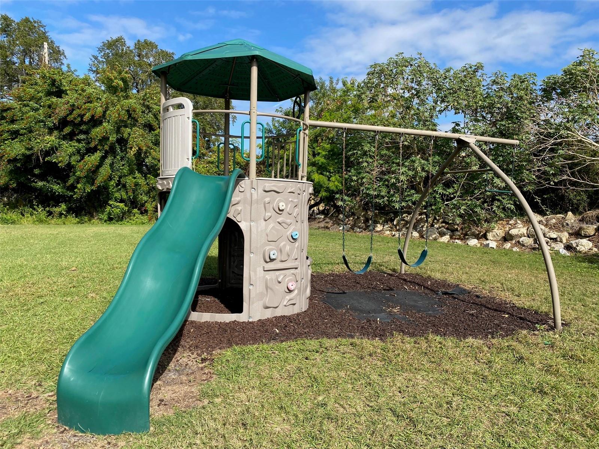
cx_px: 300
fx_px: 450
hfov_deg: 67.3
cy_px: 224
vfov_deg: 53.1
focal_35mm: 26
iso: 32
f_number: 1.8
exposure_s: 1/2358
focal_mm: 4.25
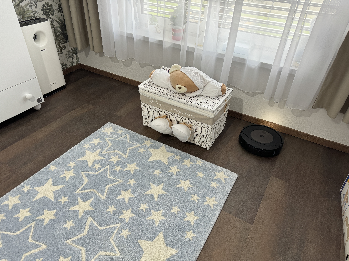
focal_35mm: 24
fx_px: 242
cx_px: 174
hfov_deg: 71.6
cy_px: 130
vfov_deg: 56.8
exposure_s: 1/95
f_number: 1.78
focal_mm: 6.76
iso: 200
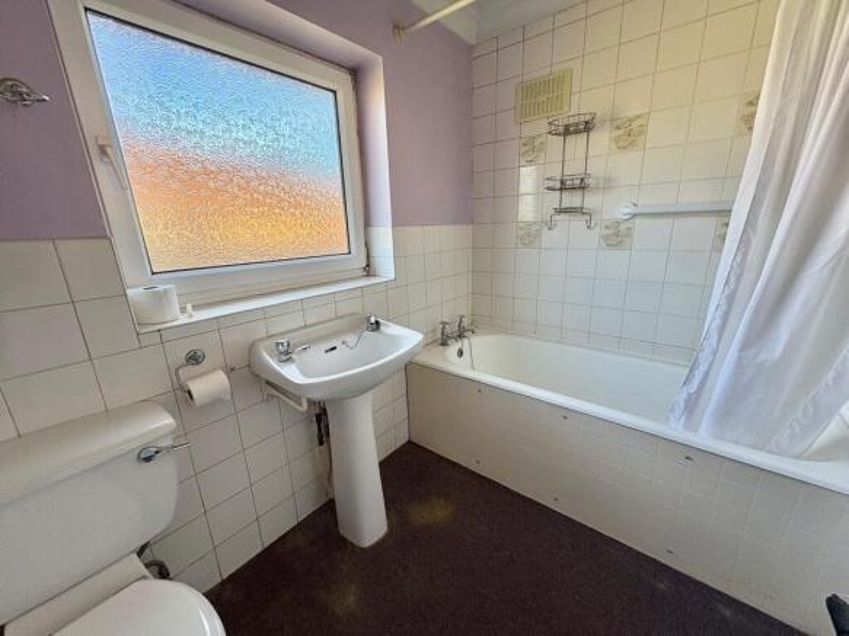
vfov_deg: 85.7
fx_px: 343
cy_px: 318
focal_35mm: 14
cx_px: 424
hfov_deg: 102.1
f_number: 2.2
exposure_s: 1/107
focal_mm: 2.22
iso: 125
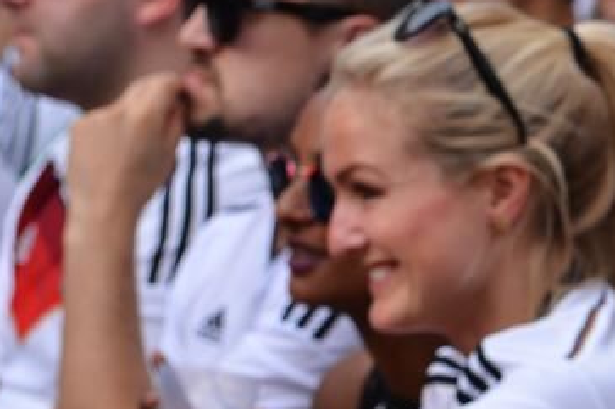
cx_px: 642
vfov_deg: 3.3
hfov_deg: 4.9
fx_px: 7182
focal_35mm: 421
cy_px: 363
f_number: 5.6
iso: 200
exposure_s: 1/500
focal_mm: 102
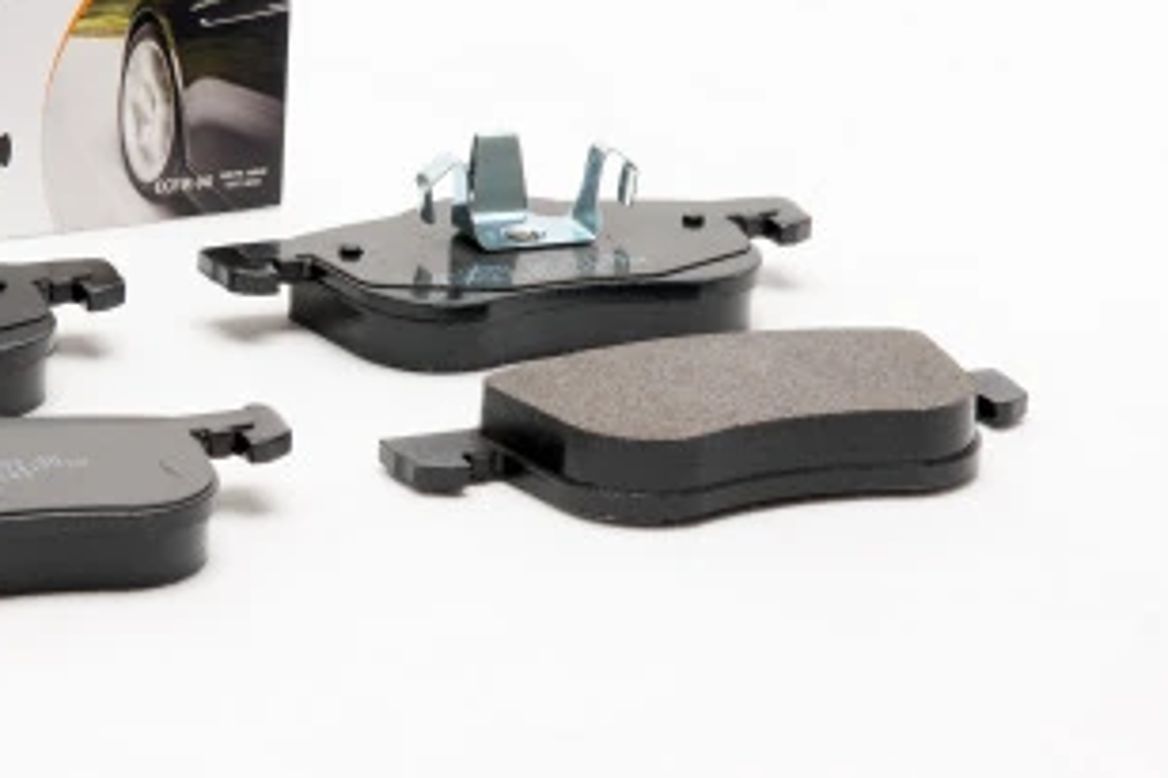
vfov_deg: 8.5
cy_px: 269
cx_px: 417
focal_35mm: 161
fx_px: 5220
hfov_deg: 12.8
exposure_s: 1/200
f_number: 11
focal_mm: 55
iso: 100
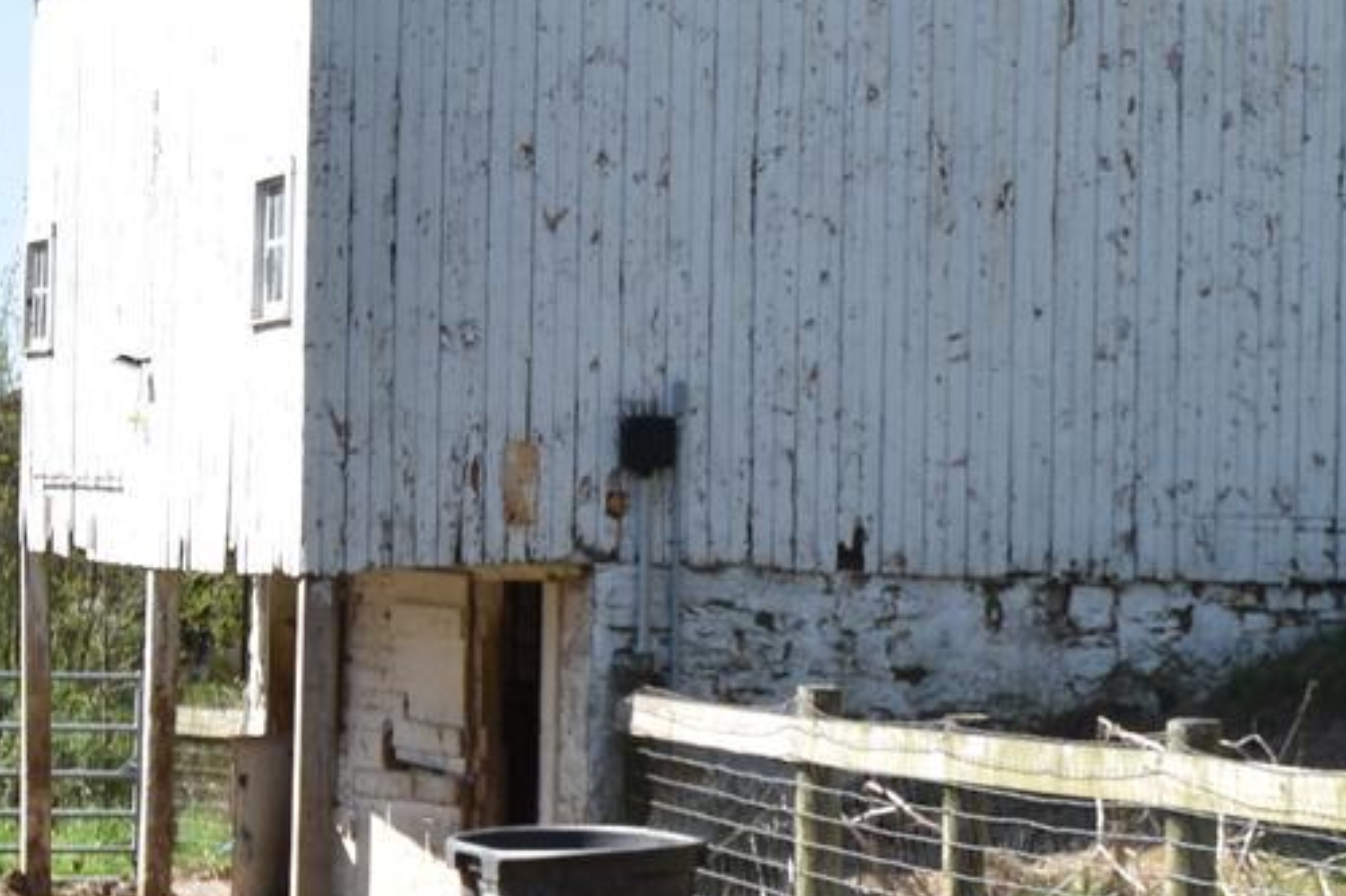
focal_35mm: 129
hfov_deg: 15.7
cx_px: 1236
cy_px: 526
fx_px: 4823
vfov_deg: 10.6
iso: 200
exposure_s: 1/320
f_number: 9
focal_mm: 21
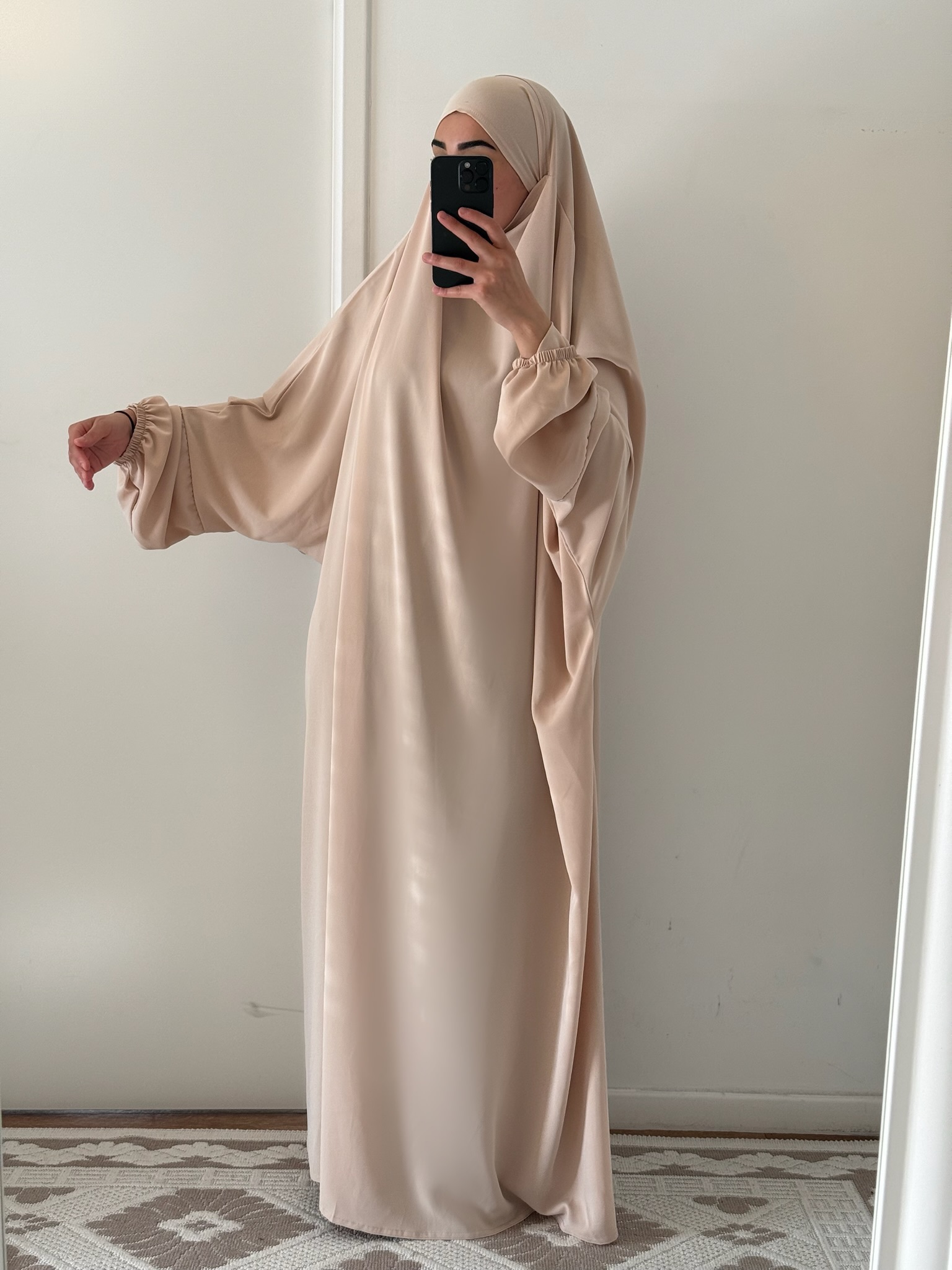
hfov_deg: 30.3
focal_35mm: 48
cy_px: 635
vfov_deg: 39.7
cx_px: 476
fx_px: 1760
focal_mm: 6.76
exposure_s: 1/107
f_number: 1.78
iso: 100
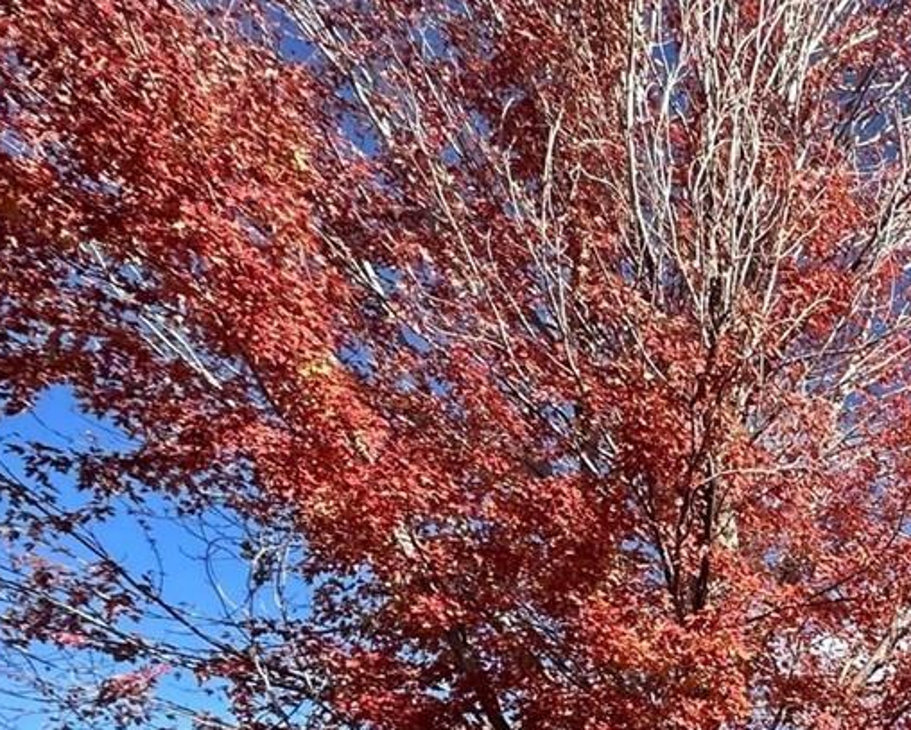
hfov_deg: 27.8
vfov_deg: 27.9
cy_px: 988
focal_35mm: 43
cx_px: 1384
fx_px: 1160
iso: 40
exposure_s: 1/1401
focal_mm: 2.22
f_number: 2.2
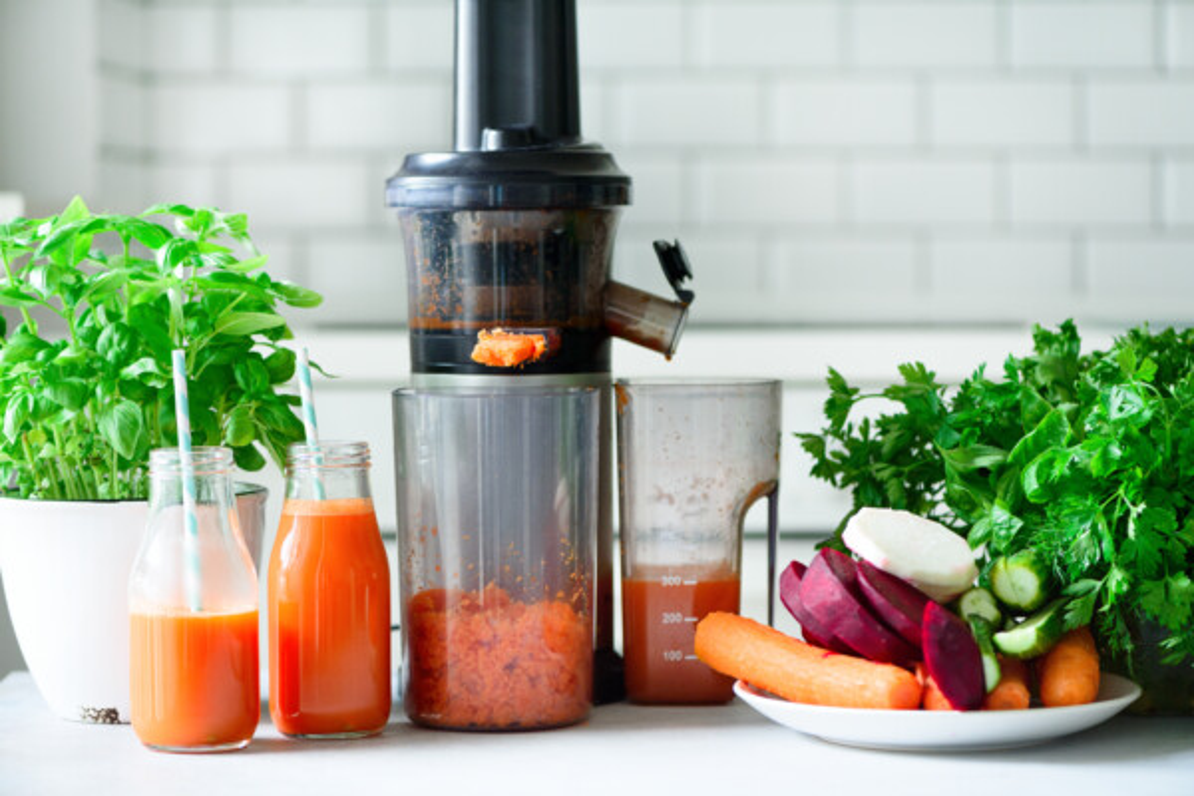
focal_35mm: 105
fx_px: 3482
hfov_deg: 19.5
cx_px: 597
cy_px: 398
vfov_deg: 13.0
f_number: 4.5
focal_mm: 105
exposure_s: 1/60
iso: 640
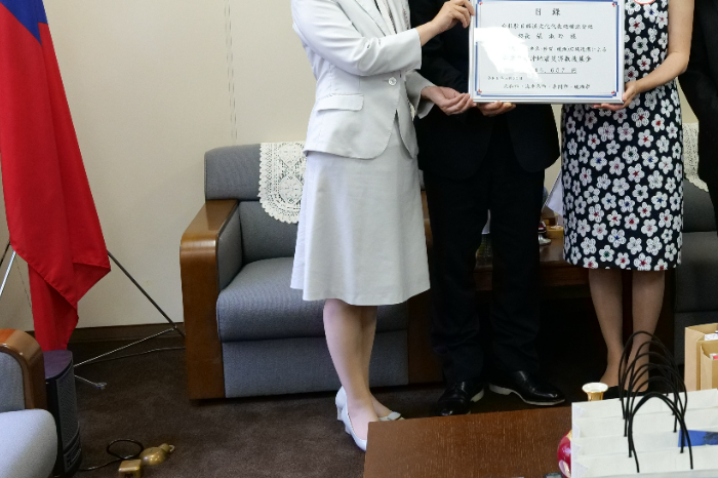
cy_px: 74
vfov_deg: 20.9
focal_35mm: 64
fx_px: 1276
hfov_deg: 30.2
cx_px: 635
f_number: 6.3
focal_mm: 35
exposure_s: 1/100
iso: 5000
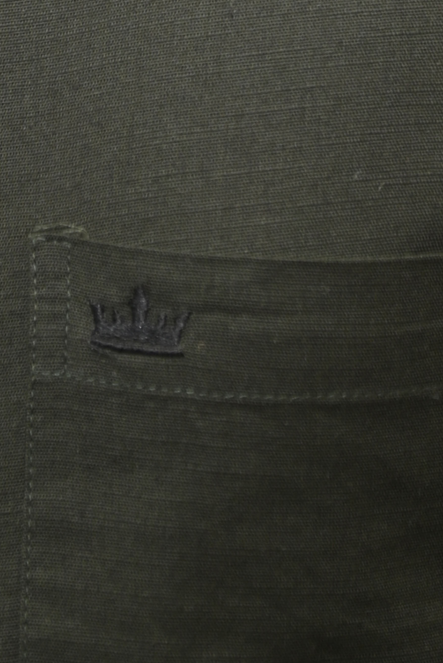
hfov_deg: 12.2
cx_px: 75
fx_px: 2065
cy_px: 528
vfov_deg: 18.1
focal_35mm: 112
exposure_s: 1/200
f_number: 2
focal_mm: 50
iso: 160
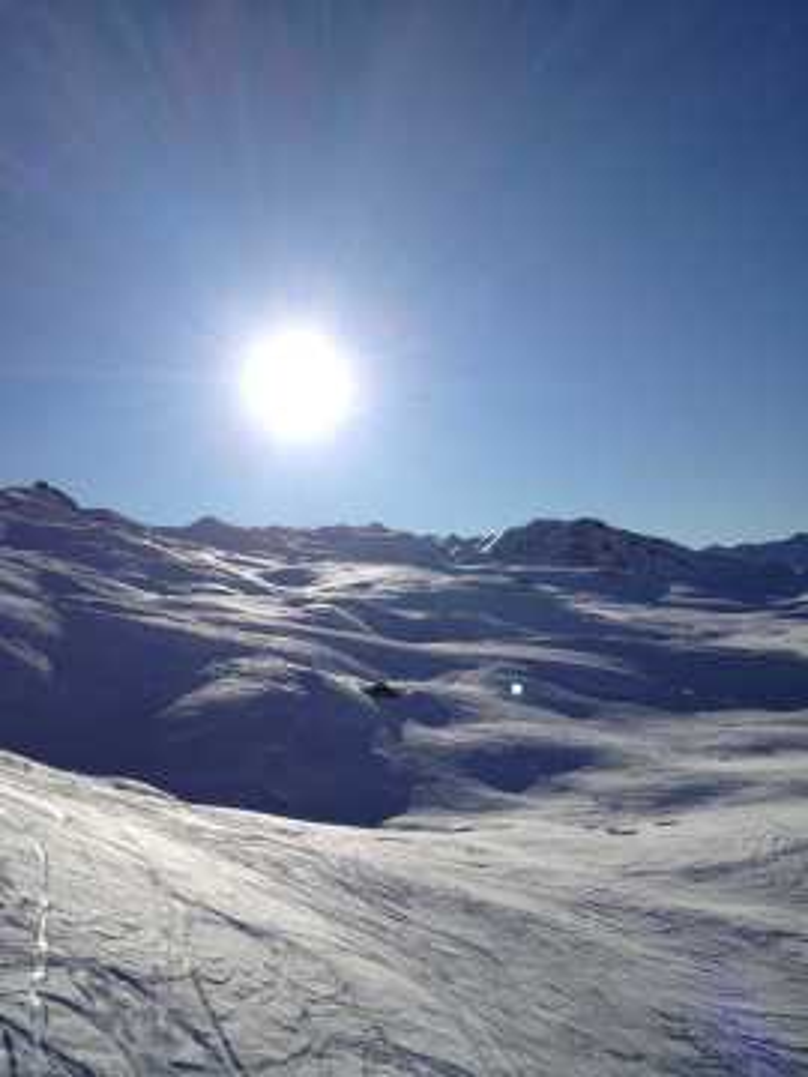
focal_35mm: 35
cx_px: 404
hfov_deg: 40.7
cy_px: 538
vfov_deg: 52.6
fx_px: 1089
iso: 64
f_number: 2.4
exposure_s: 1/6944
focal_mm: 4.28
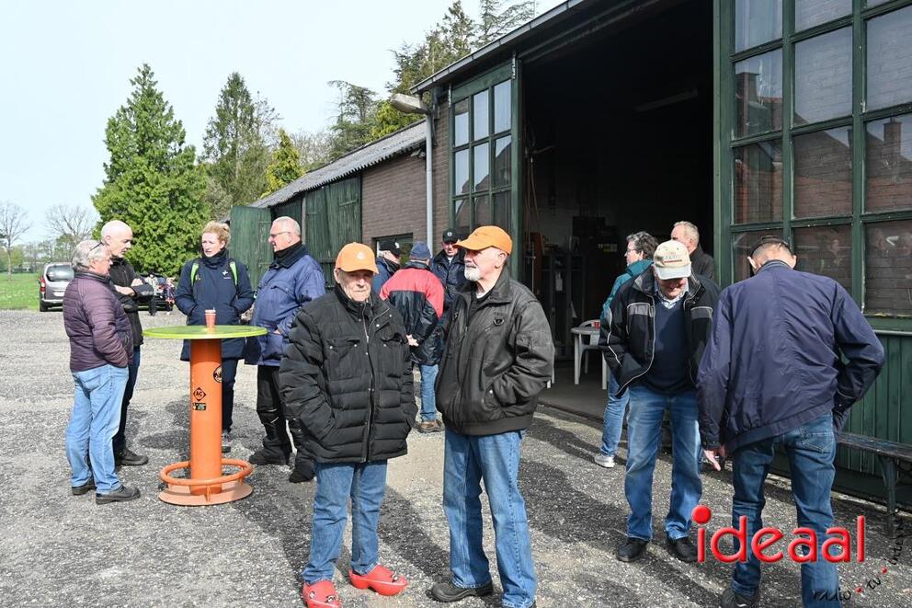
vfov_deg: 42.3
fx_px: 785
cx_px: 456
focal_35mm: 31
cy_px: 304
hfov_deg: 60.3
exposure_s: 1/250
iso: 140
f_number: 5.6
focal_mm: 21
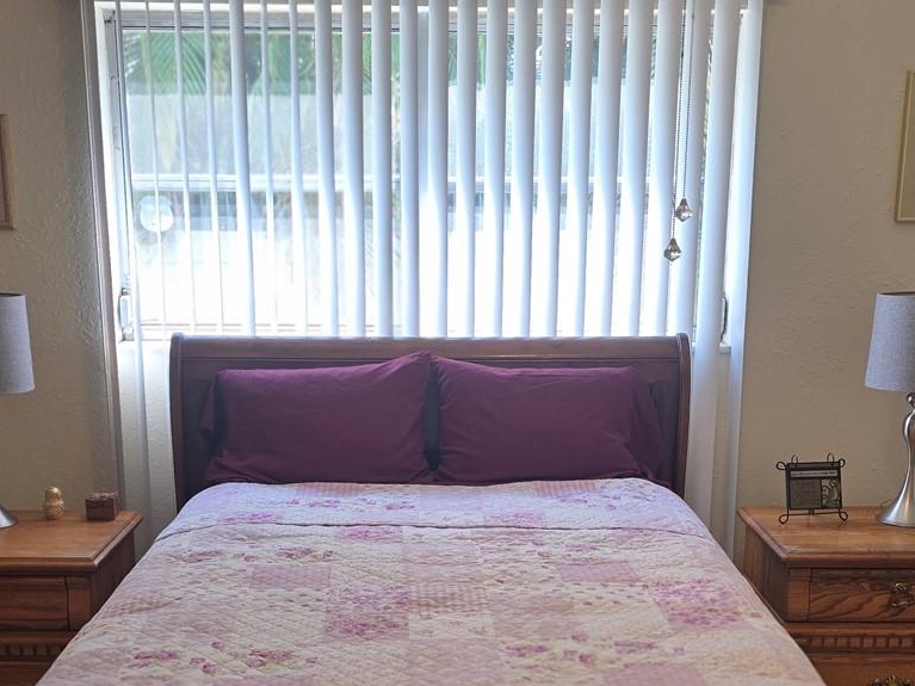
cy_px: 517
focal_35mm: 48
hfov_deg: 39.6
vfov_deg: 29.8
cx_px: 419
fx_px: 1269
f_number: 1.7
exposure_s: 1/120
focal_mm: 6.3
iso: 50
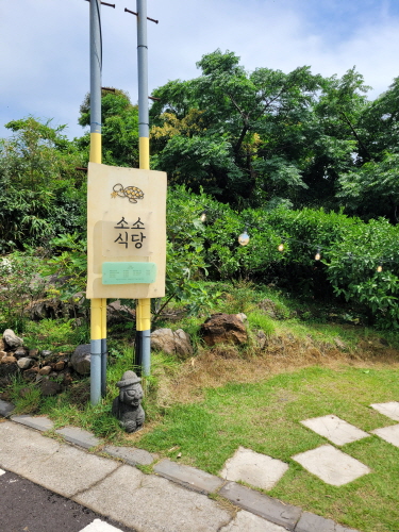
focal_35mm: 26
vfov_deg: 67.3
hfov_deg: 53.1
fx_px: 400
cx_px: 200
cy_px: 266
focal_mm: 5.4
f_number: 1.8
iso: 40
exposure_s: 1/2913
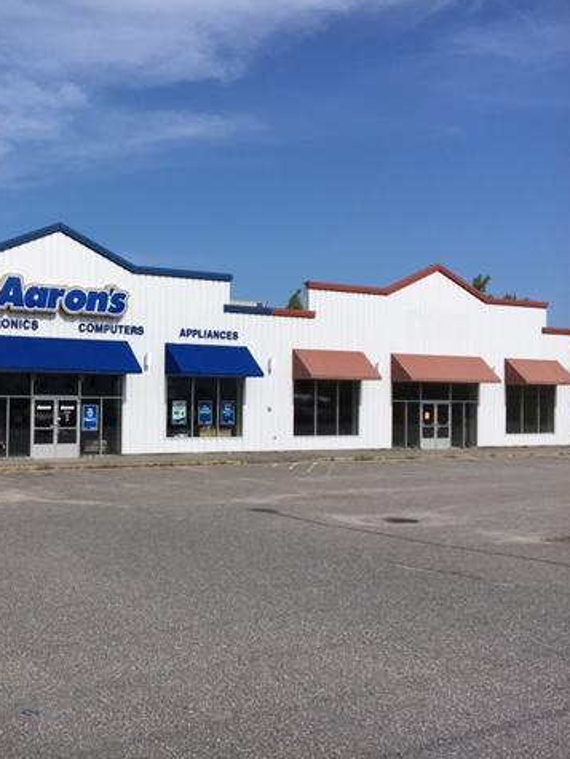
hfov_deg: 35.4
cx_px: 96
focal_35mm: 39
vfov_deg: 47.9
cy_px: 378
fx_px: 856
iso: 25
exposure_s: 1/4049
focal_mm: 4.15
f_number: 2.2
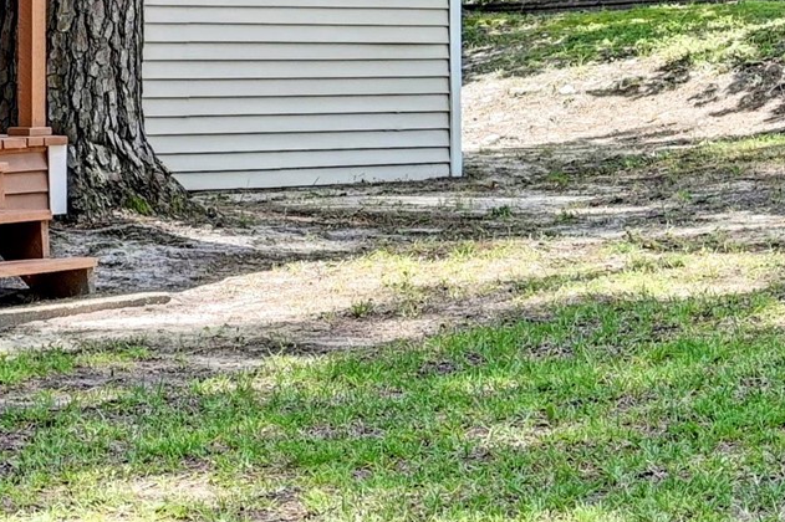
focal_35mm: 155
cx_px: -519
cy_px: 93
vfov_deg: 8.8
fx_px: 3378
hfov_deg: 12.4
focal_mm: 30
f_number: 8
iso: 400
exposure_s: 1/100
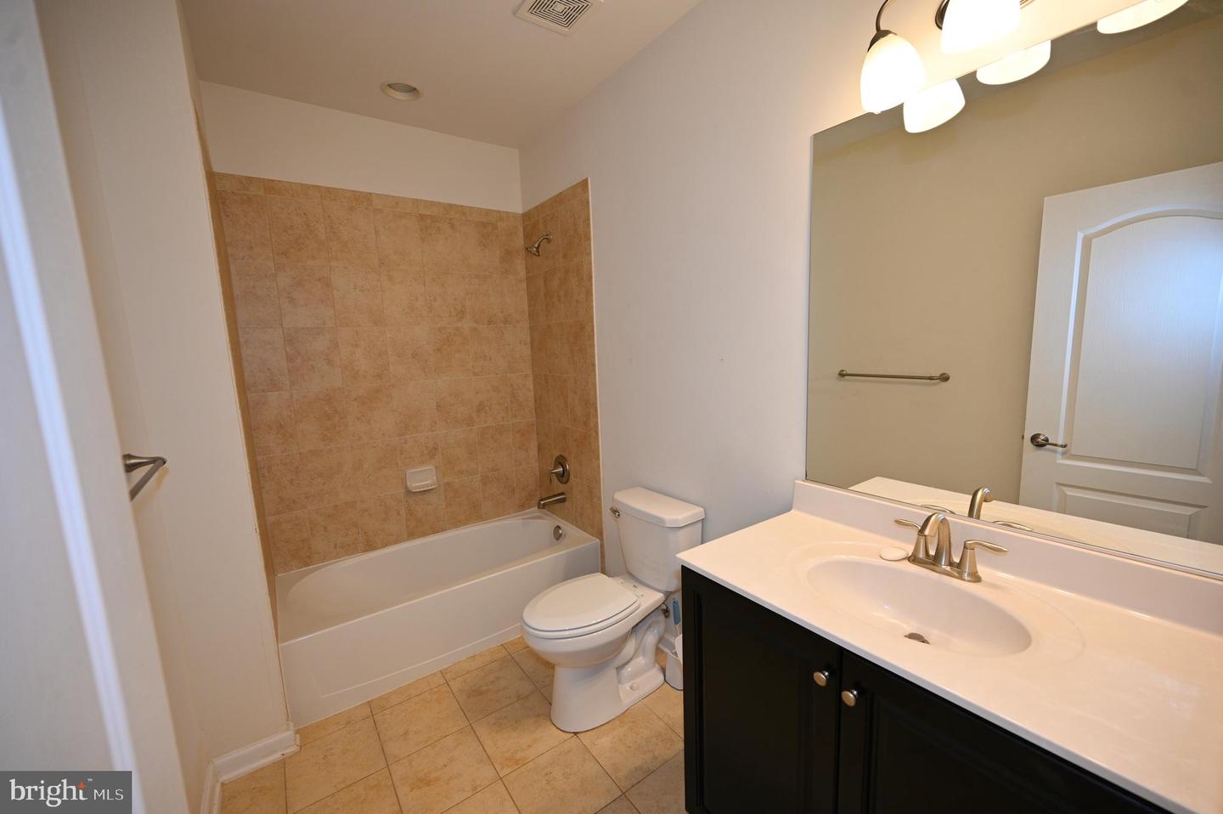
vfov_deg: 81.1
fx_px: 475
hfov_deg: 104.3
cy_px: 407
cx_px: 612
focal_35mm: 14
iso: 220
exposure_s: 1/80
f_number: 4
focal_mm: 14
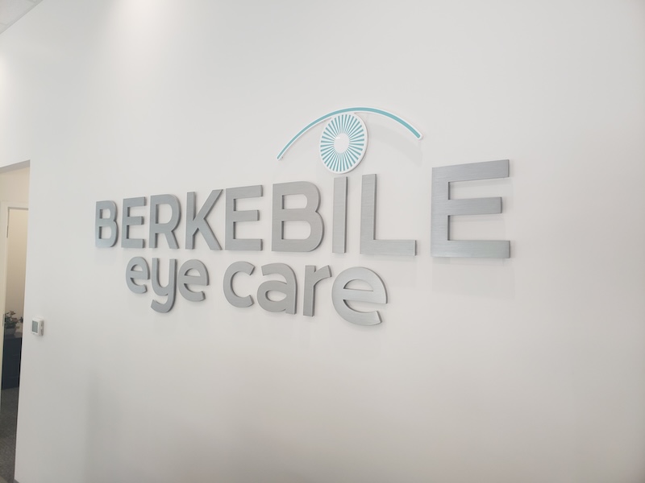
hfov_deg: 67.3
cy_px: 242
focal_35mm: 26
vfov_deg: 53.1
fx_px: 484
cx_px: 322
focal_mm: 4.3
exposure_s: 1/60
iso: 80
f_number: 2.4
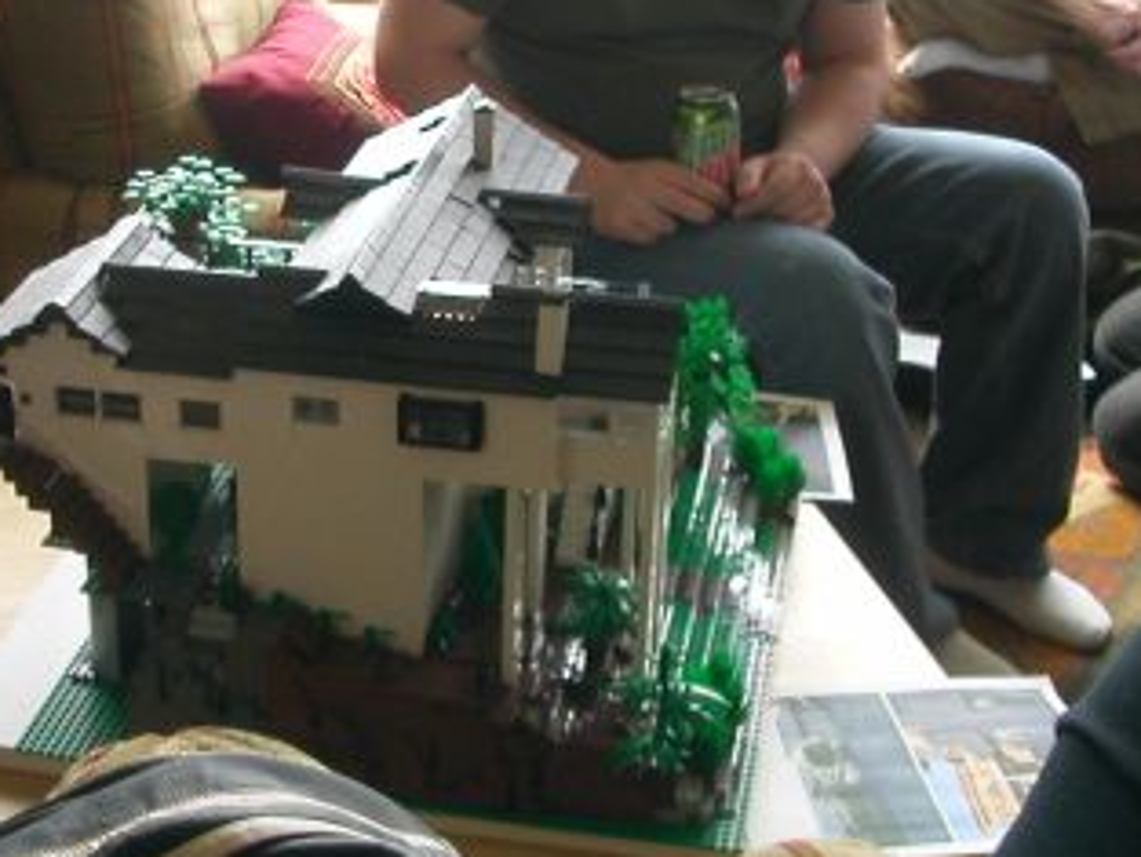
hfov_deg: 27.3
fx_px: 2341
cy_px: 317
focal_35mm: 71
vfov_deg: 20.7
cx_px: 467
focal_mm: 5.6
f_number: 2.7
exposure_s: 1/65
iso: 100
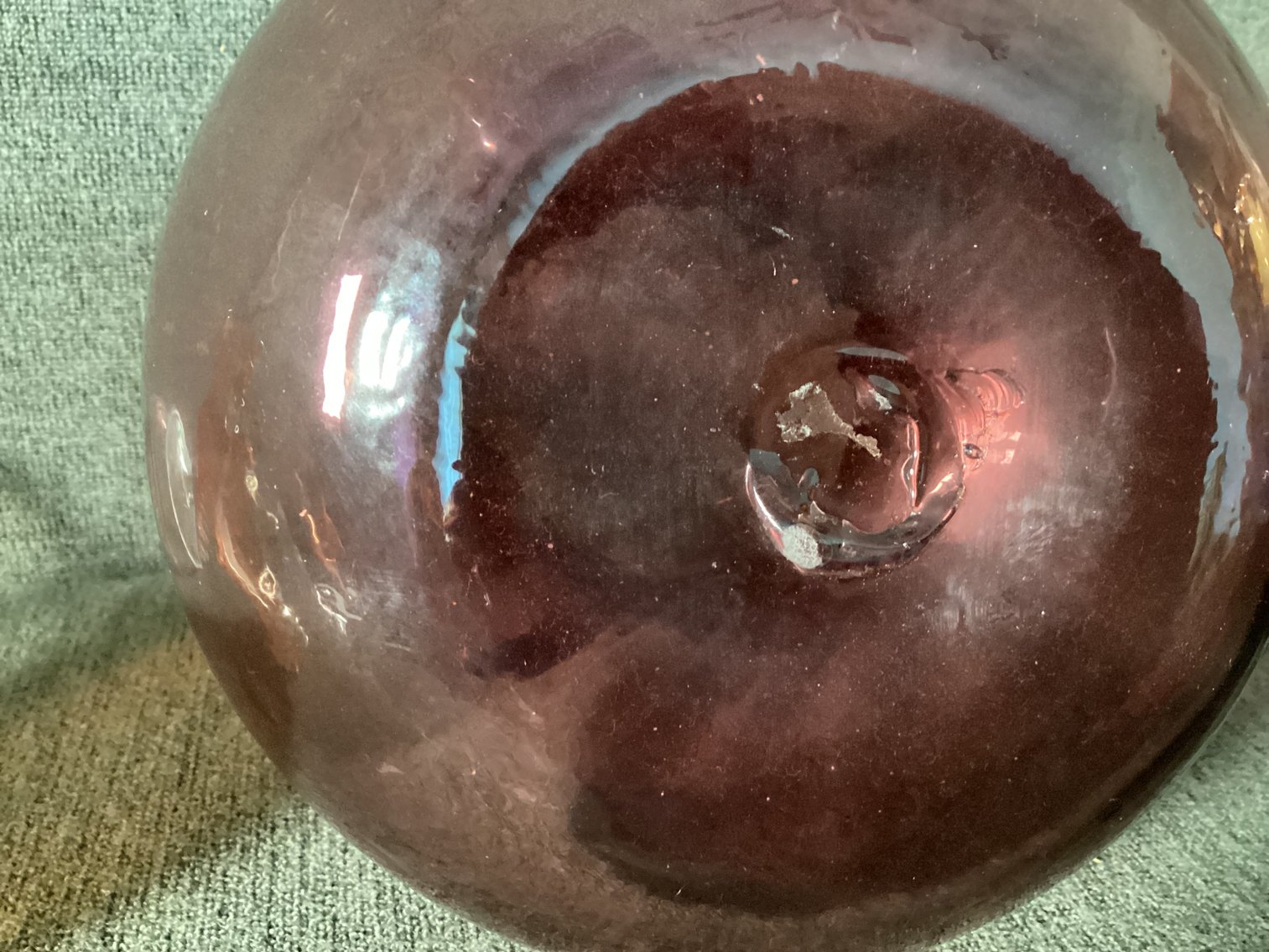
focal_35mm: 31
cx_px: 634
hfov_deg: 58.3
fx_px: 1137
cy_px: 476
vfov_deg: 45.4
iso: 640
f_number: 2.4
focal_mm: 3.3
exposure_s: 1/20
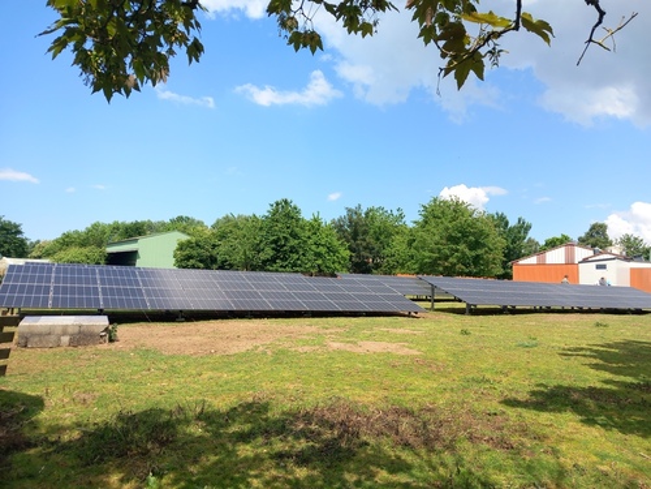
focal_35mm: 27
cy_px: 244
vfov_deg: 51.4
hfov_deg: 65.3
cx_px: 326
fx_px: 508
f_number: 1.8
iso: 20
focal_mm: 4
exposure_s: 1/368
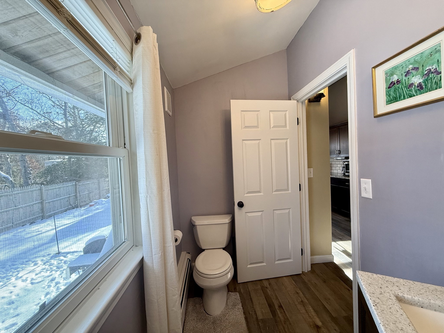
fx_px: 180
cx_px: 222
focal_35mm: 14
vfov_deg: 85.7
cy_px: 166
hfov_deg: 102.1
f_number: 2.2
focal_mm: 2.22
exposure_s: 1/120
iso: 200
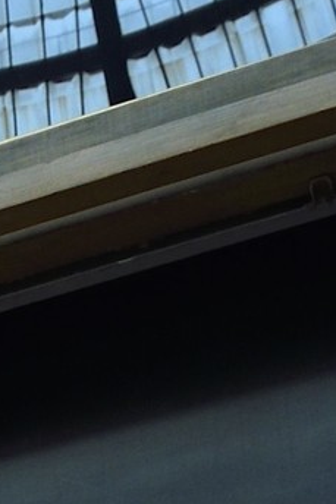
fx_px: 2354
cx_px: -433
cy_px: 1434
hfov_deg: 7.7
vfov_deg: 9.8
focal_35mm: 168
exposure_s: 1/125
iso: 800
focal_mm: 24
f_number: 9
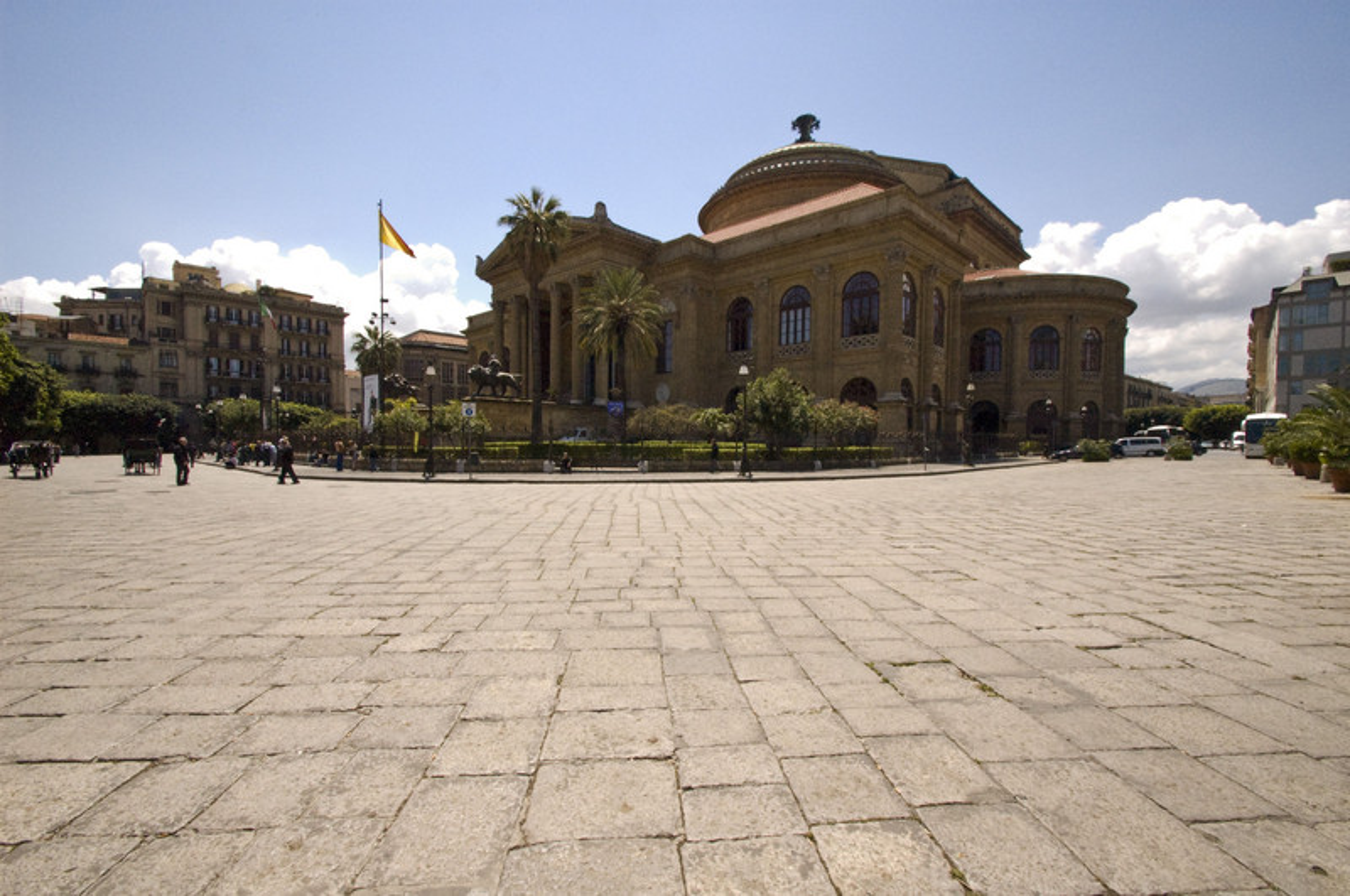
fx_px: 562
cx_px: 675
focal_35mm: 15
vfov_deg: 77.2
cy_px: 448
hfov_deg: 100.5
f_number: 22
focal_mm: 10
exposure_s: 1/400
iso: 1600
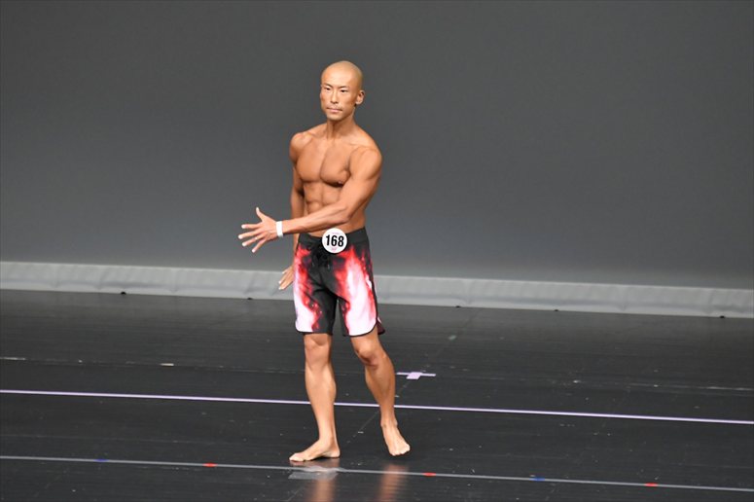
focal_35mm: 345
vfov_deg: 4.0
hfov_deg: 6.0
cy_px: 251
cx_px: 377
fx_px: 7222
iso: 5000
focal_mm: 230
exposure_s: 1/400
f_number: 5.6
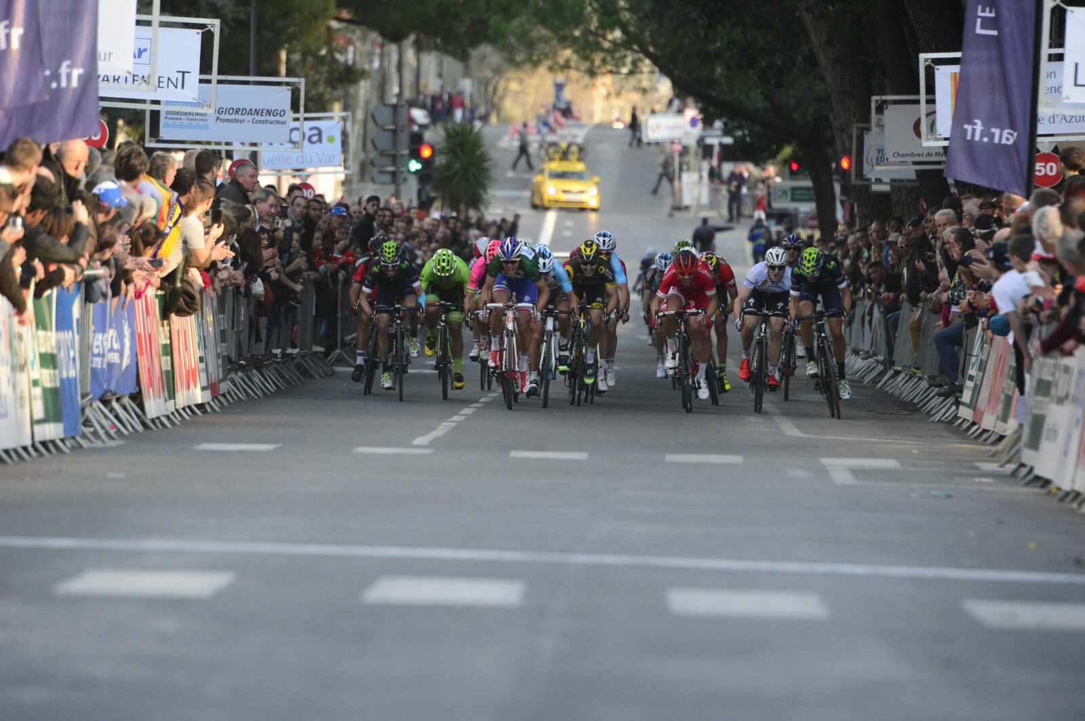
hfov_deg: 5.2
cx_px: 542
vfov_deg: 3.4
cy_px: 360
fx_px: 12042
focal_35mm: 400
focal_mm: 400
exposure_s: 1/1000
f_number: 5.6
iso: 5000
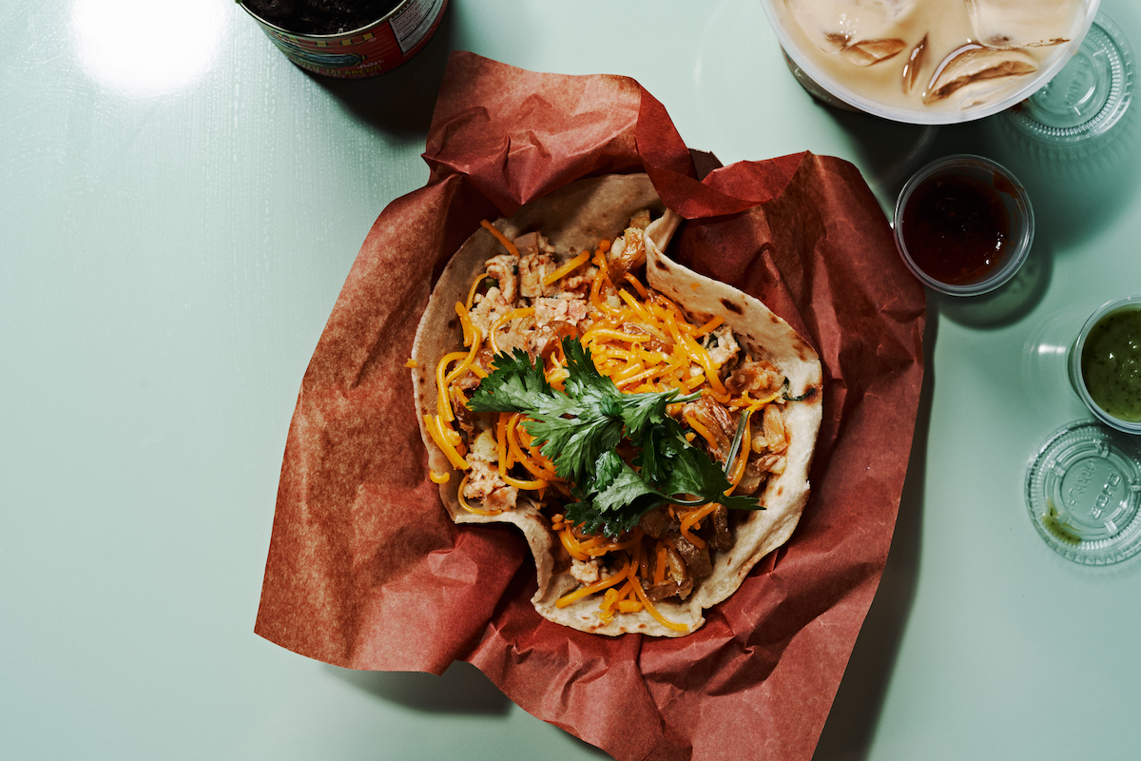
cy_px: 380
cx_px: 570
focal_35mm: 50
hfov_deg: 39.6
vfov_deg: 27.0
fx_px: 1585
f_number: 8
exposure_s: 1/250
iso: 100
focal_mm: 50
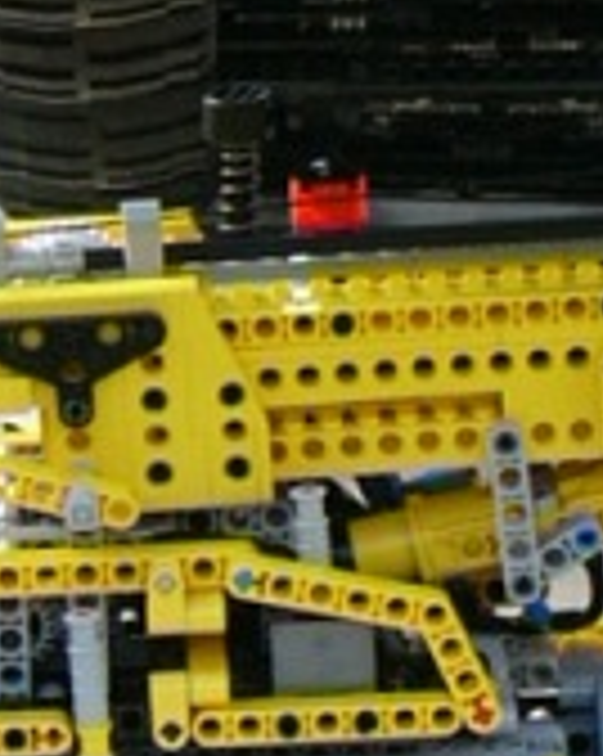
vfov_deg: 5.4
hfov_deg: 4.3
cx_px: 756
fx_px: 8001
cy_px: 387
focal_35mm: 358
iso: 100
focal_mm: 10
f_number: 3.7
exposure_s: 1/100
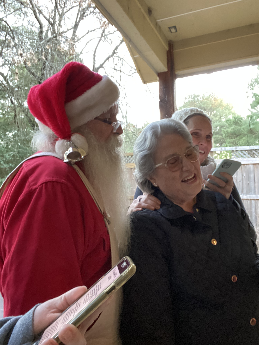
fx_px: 299
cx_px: 130
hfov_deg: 46.8
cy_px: 172
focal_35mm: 30
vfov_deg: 60.0
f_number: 2.2
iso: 640
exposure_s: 1/20
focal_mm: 2.71
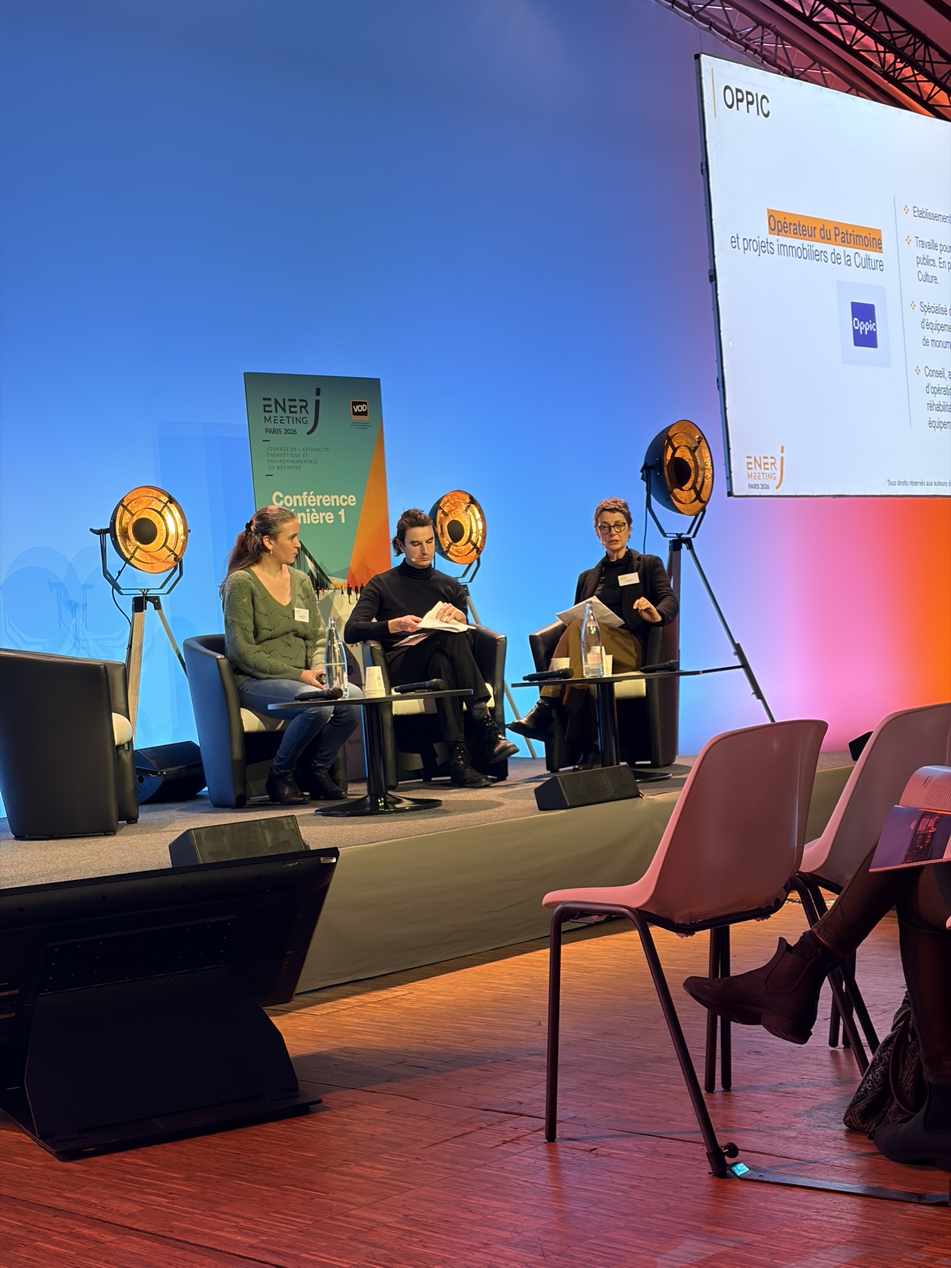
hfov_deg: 28.0
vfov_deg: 36.8
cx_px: 476
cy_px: 634
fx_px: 1905
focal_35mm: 52
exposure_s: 1/50
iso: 40
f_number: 1.6
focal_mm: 5.96
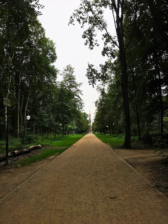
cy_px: 112
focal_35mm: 28
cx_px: 84
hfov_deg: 49.7
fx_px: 181
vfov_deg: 63.4
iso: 20
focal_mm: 3.99
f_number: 1.8
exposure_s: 1/577
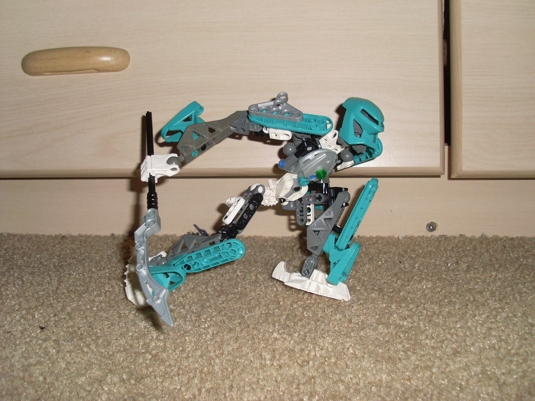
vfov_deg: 37.7
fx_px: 587
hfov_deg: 49.0
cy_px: 200
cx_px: 268
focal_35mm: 38
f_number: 7.7
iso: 100
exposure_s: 1/45
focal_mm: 6.3
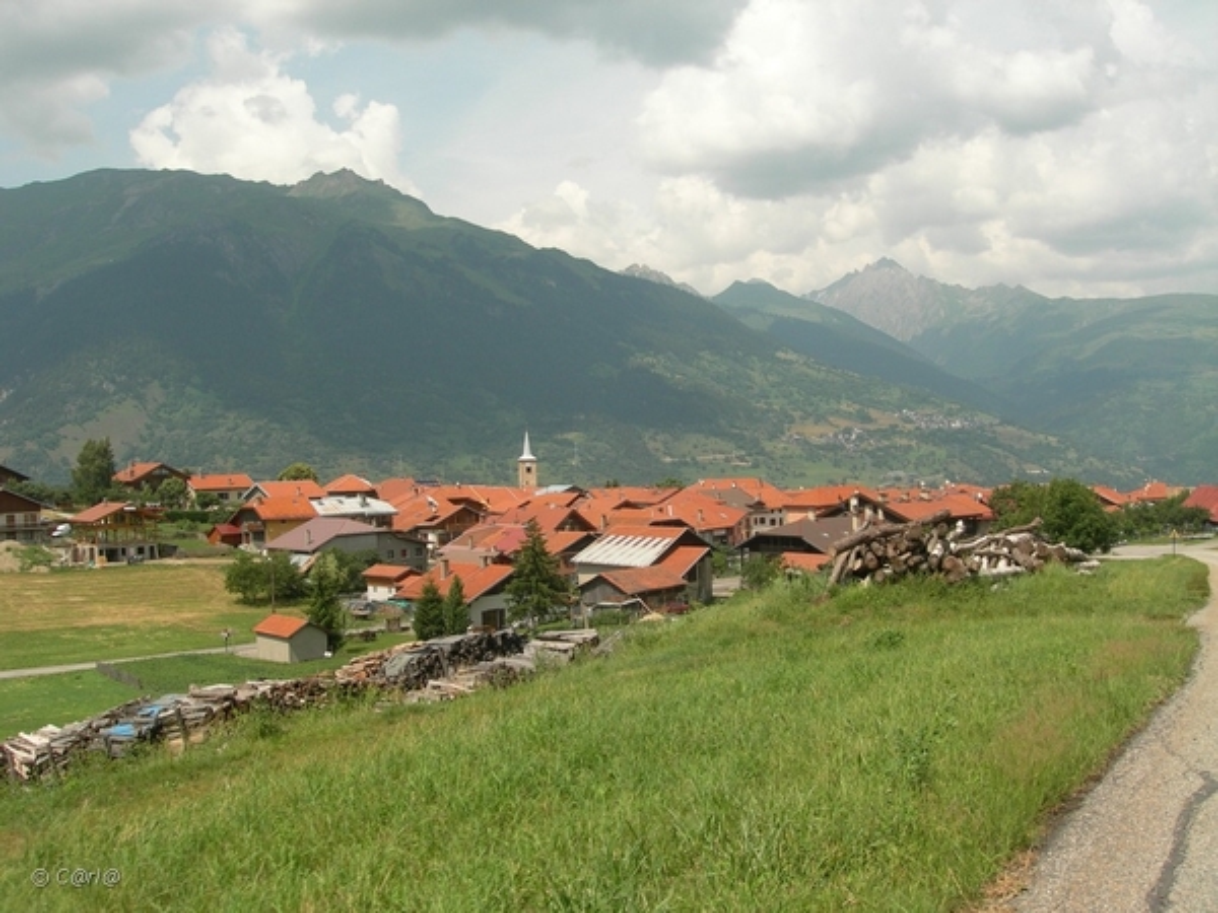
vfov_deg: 37.7
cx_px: 609
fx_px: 1337
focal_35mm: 38
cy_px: 456
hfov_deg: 49.0
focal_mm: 7.8
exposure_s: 1/475
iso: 50
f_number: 4.8
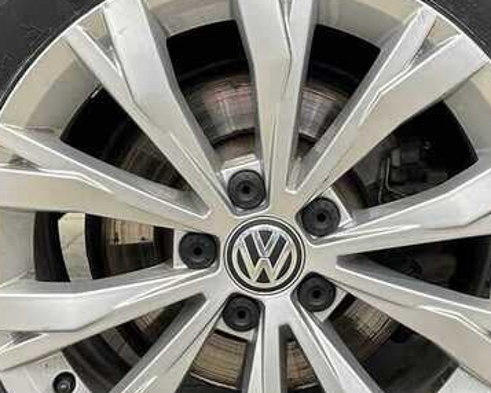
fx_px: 858
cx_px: 272
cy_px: 215
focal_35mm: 59
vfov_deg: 25.8
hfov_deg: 31.9
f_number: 1.78
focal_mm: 6.86
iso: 200
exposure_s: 1/50
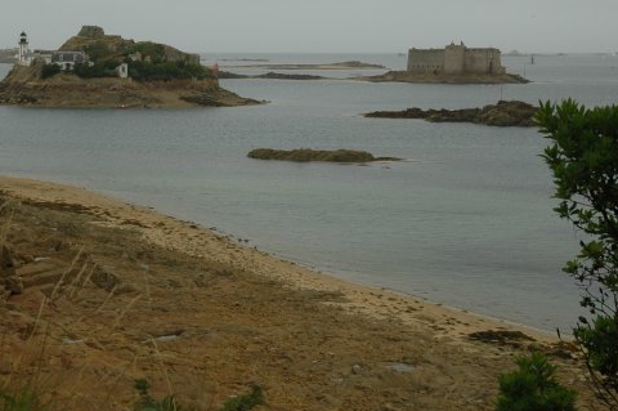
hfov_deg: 23.7
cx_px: 156
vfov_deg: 15.9
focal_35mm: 85
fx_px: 1458
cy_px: 89
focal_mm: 34
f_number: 5.6
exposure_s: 1/160
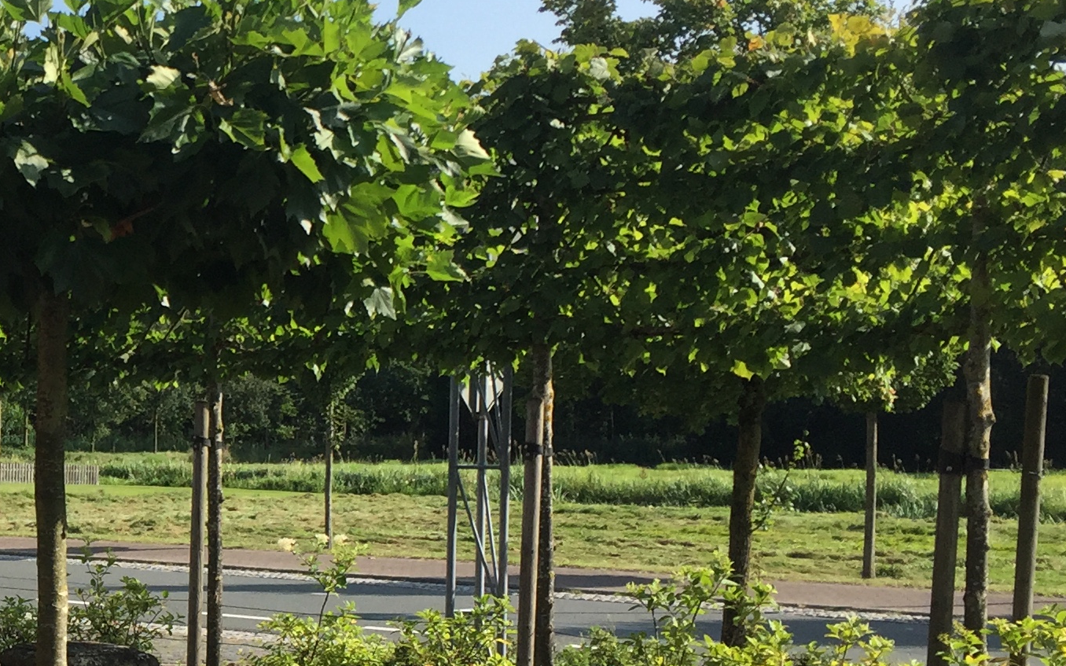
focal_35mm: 74
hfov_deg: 26.1
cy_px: 500
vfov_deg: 17.5
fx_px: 2149
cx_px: -51
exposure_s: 1/1464
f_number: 2.2
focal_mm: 4.15
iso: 32
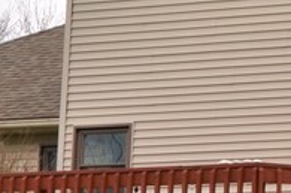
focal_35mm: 201
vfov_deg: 6.8
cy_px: 25
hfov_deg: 9.8
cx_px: 483
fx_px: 1621
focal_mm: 24
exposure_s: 1/250
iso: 100
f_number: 9
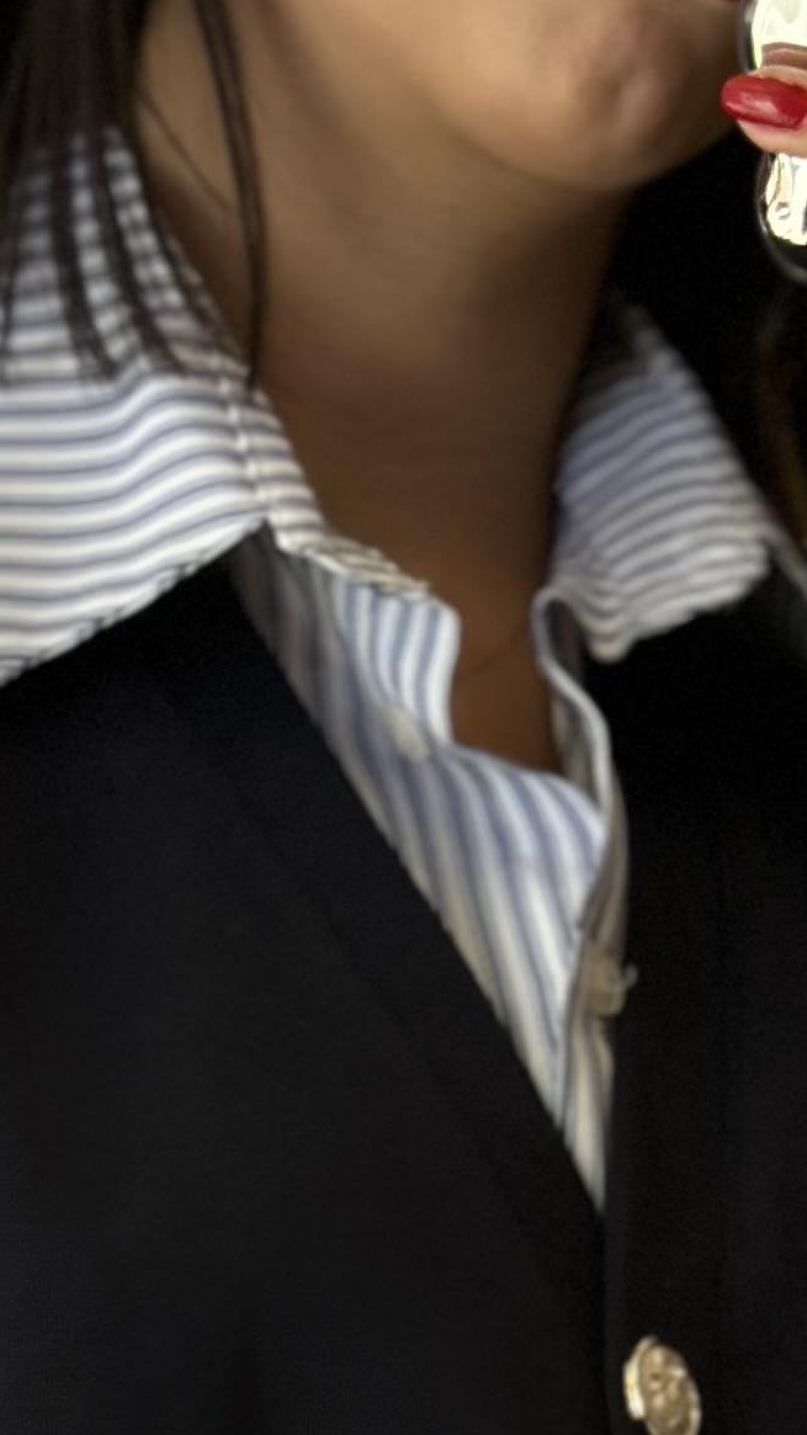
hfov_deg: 6.7
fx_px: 6888
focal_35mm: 181
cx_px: 382
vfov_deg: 11.5
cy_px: 2078
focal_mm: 6.86
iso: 80
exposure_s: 1/211
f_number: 1.78
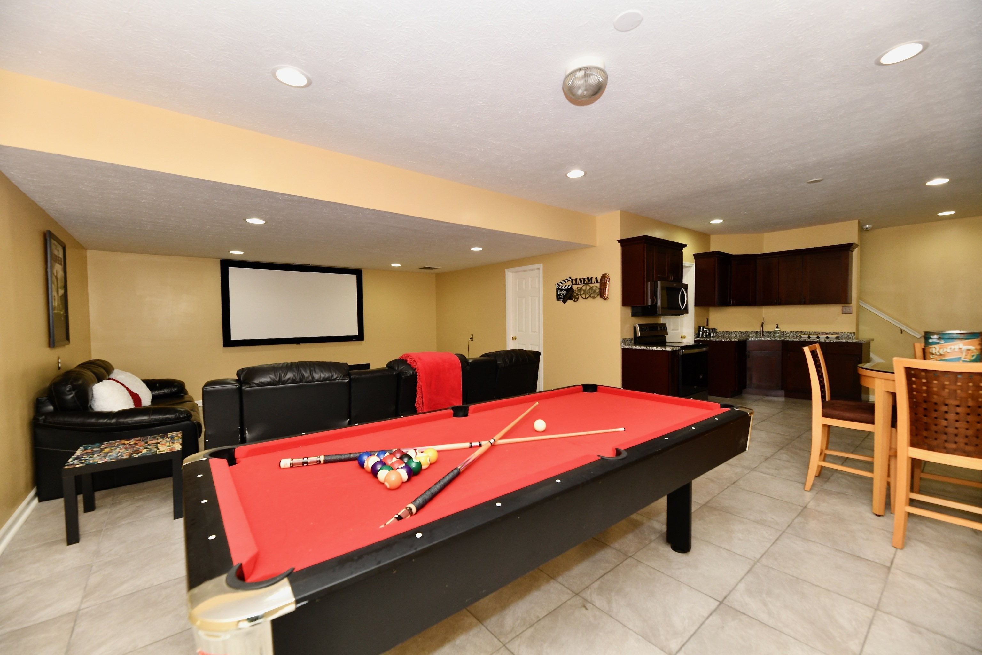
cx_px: 491
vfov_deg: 81.2
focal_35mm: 14
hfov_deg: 104.3
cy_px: 328
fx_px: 382
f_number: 6.3
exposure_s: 1/60
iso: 640
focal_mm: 14
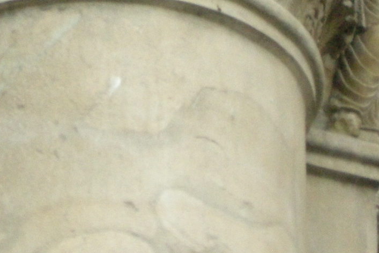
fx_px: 4694
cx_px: 90
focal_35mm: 446
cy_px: -249
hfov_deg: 4.6
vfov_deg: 3.1
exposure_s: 1/46
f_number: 5.1
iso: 400
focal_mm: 24.5
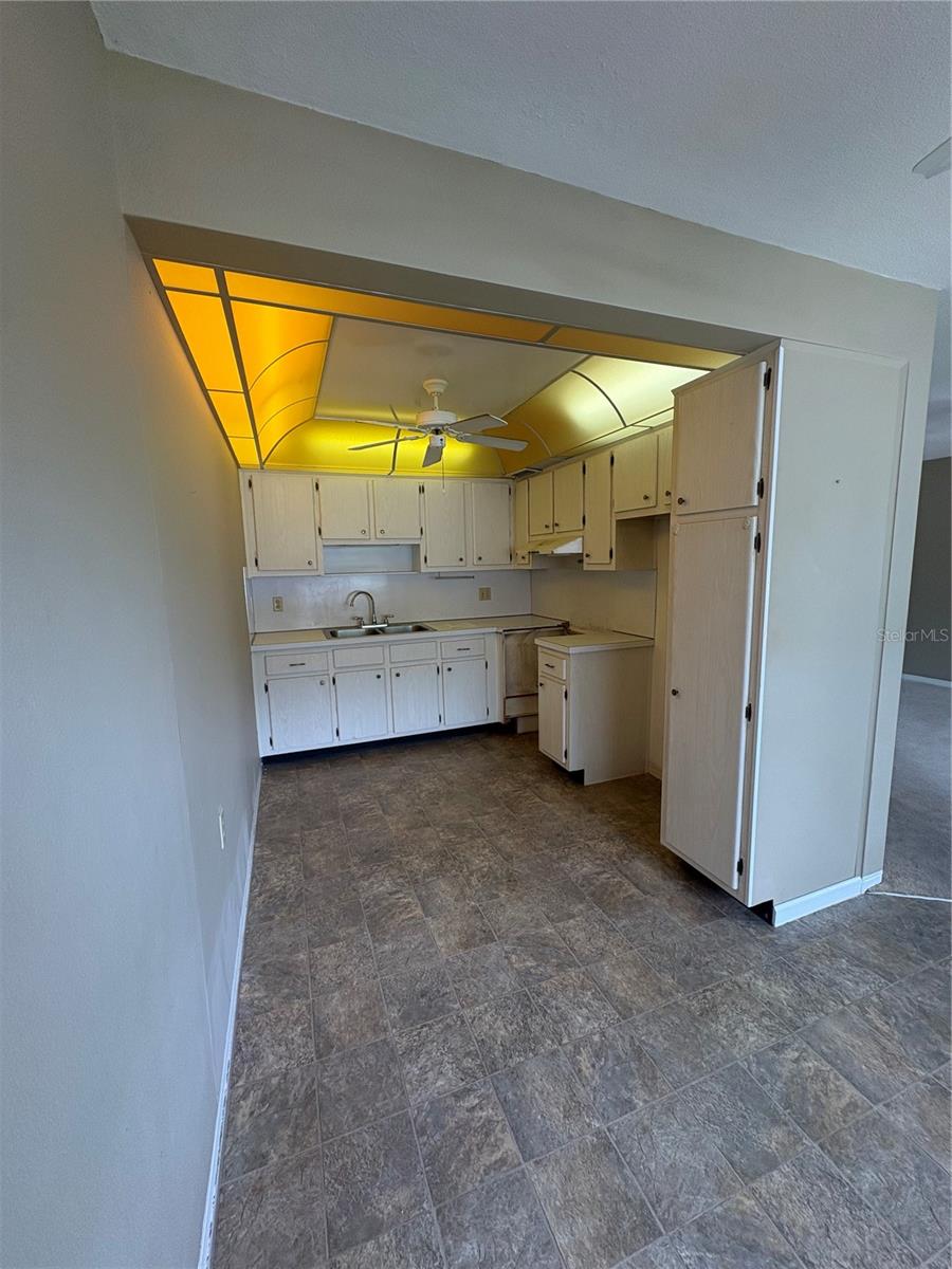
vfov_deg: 102.1
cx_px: 476
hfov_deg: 85.7
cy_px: 634
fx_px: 513
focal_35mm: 14
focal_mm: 2.22
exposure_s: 1/120
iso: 100
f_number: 2.2
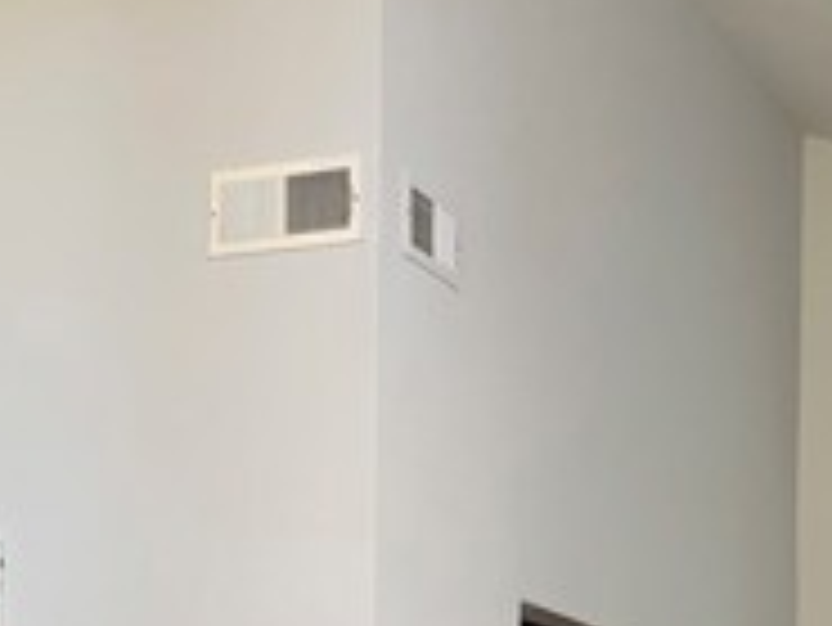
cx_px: 603
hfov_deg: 21.6
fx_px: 2165
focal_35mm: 90
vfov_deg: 15.3
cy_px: 901
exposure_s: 1/120
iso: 64
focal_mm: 5.1
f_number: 1.6
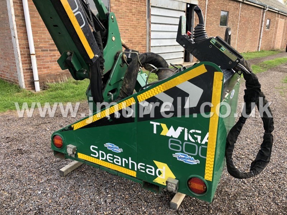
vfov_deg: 49.7
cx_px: 144
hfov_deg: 63.4
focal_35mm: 28
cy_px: 108
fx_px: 232
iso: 20
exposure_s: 1/237
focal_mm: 3.99
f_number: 1.8
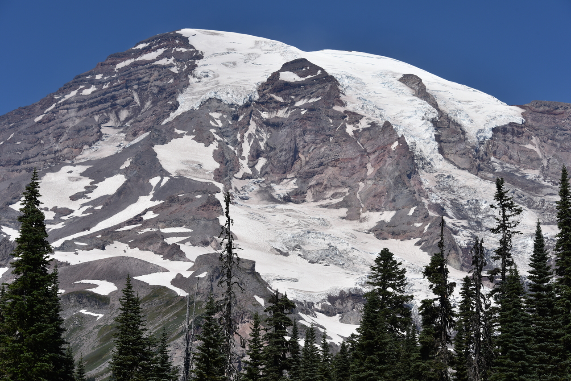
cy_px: 190
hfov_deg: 22.1
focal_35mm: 92
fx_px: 1459
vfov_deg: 14.9
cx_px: 286
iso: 100
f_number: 10
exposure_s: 1/400
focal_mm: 92
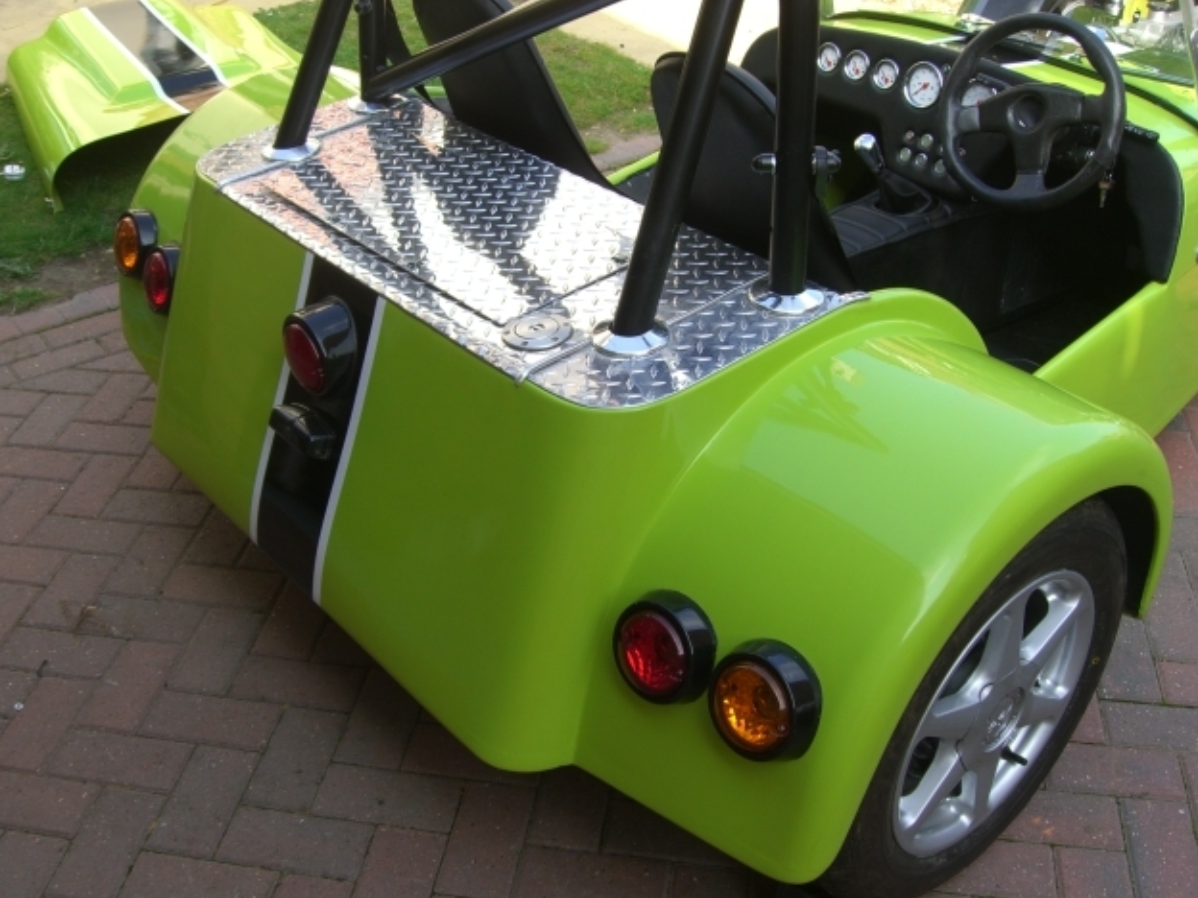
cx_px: 589
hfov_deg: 47.9
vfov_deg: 36.8
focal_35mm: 39
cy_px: 451
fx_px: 1350
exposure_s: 1/160
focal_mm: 7.9
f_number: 4
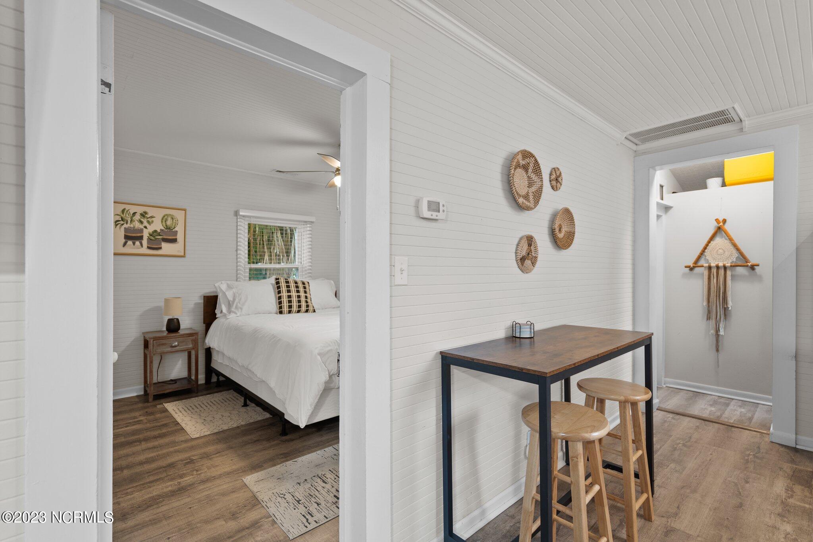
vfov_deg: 73.7
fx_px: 361
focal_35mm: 16
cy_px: 271
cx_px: 406
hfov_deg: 96.7
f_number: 4
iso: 250
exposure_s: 1/1.67
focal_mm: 16
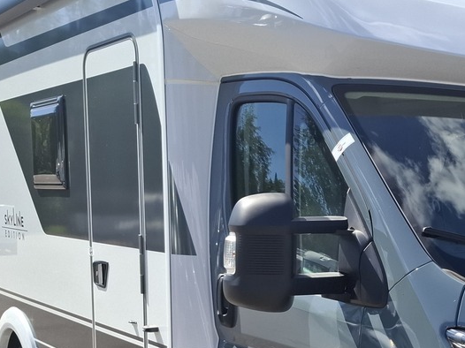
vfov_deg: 22.5
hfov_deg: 29.3
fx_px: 846
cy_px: 335
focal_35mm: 63
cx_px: 432
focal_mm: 5.54
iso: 50
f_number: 1.8
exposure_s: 1/1295
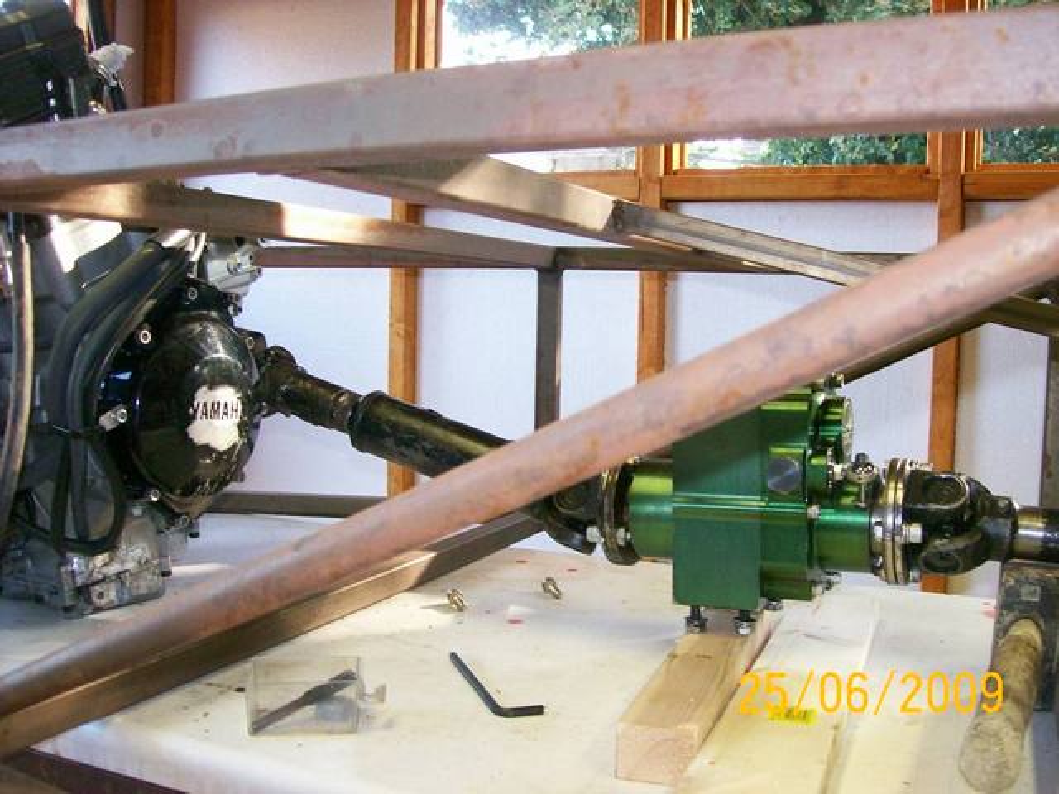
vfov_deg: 39.7
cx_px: 530
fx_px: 1101
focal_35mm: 36
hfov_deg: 51.4
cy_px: 397
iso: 140
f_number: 2.7
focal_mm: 6
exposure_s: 1/64
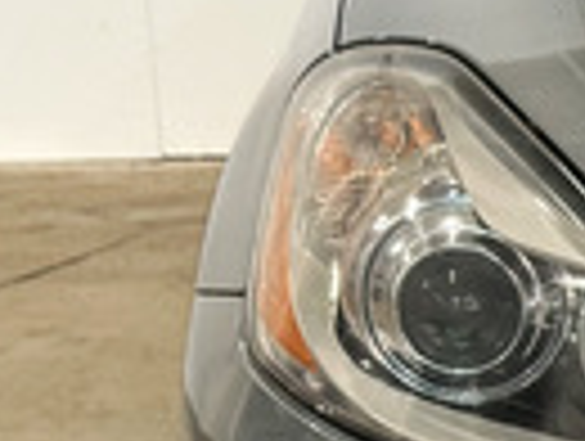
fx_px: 3742
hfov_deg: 8.6
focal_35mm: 221
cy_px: 414
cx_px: 1076
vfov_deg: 6.7
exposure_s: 1/50
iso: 100
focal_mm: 6.86
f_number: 1.8
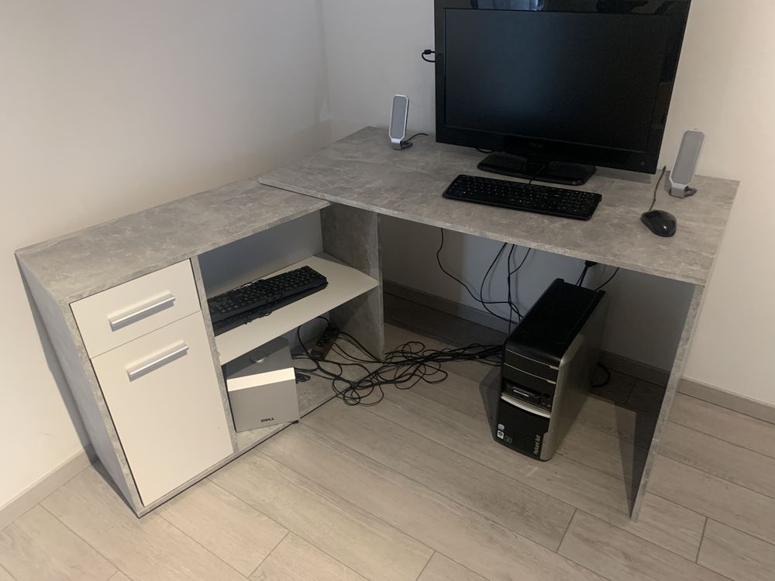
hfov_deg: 67.3
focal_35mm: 26
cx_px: 388
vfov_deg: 53.1
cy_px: 290
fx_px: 582
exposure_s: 1/37
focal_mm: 4.25
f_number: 1.8
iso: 400
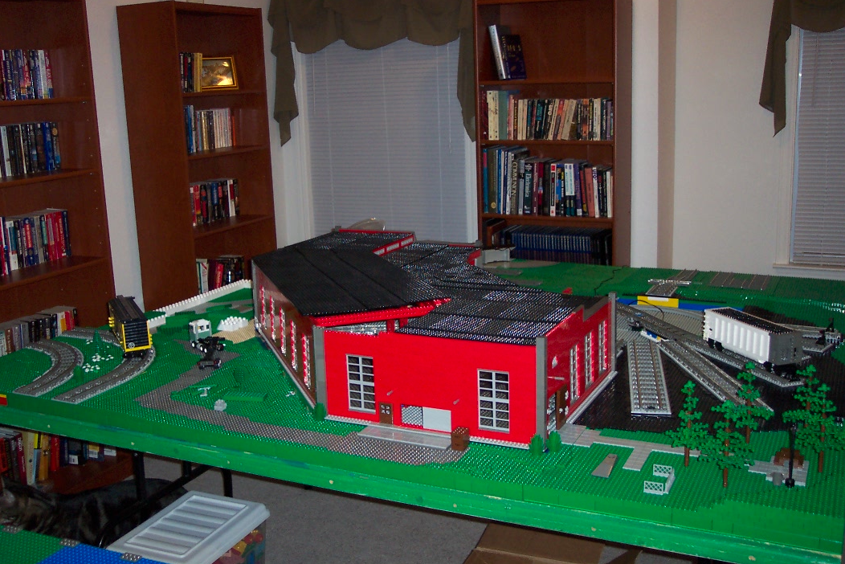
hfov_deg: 49.5
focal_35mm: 39
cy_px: 278
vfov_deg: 34.2
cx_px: 416
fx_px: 916
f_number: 2.8
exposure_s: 1/30
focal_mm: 8
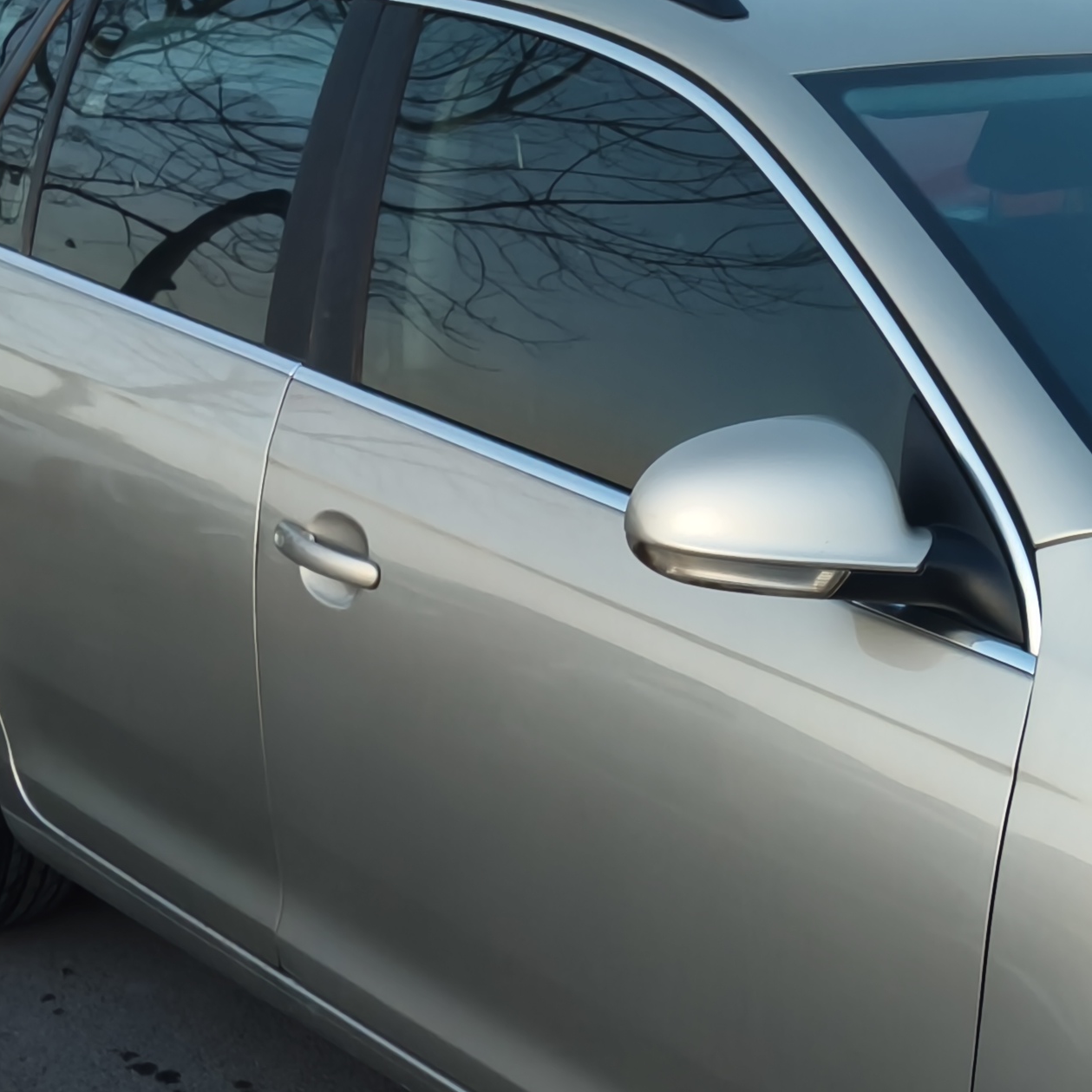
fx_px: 2463
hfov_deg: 24.7
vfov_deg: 24.9
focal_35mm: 69
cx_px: 828
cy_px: 704
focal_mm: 5.59
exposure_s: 1/33.3
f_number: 1.8
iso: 1250
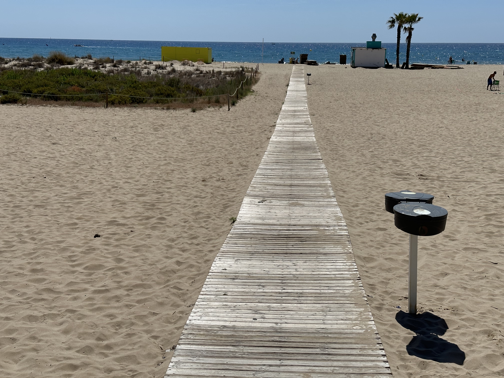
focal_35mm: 48
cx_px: 252
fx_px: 699
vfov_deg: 30.3
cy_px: 189
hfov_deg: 39.7
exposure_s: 1/12048
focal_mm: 6.86
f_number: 1.78
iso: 64
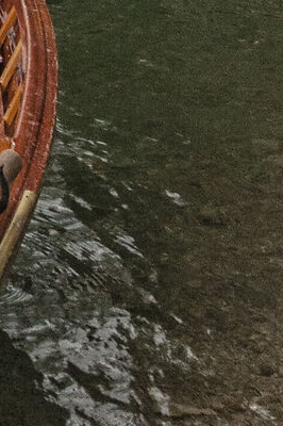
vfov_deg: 11.8
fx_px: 1595
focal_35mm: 135
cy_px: -656
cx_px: -561
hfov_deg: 8.5
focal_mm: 15
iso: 200
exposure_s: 1/80
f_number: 11
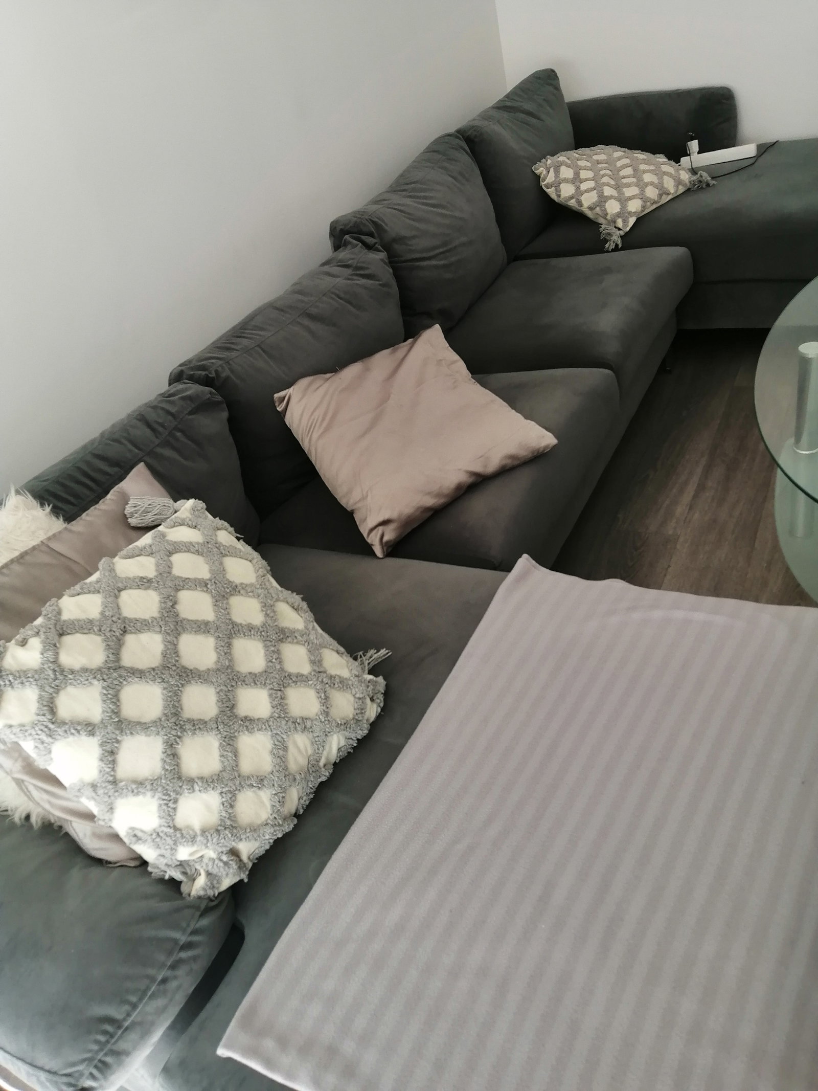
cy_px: 546
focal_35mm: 26
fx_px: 819
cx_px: 409
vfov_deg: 67.3
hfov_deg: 53.1
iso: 50
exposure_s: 1/50
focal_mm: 3.6
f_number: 1.8
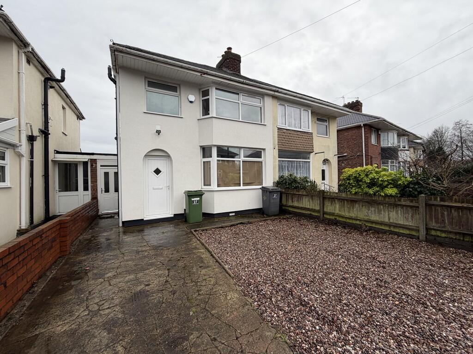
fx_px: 191
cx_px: 236
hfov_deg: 102.1
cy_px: 177
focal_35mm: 14
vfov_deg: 85.7
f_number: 2.2
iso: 50
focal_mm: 2.22
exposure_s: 1/411
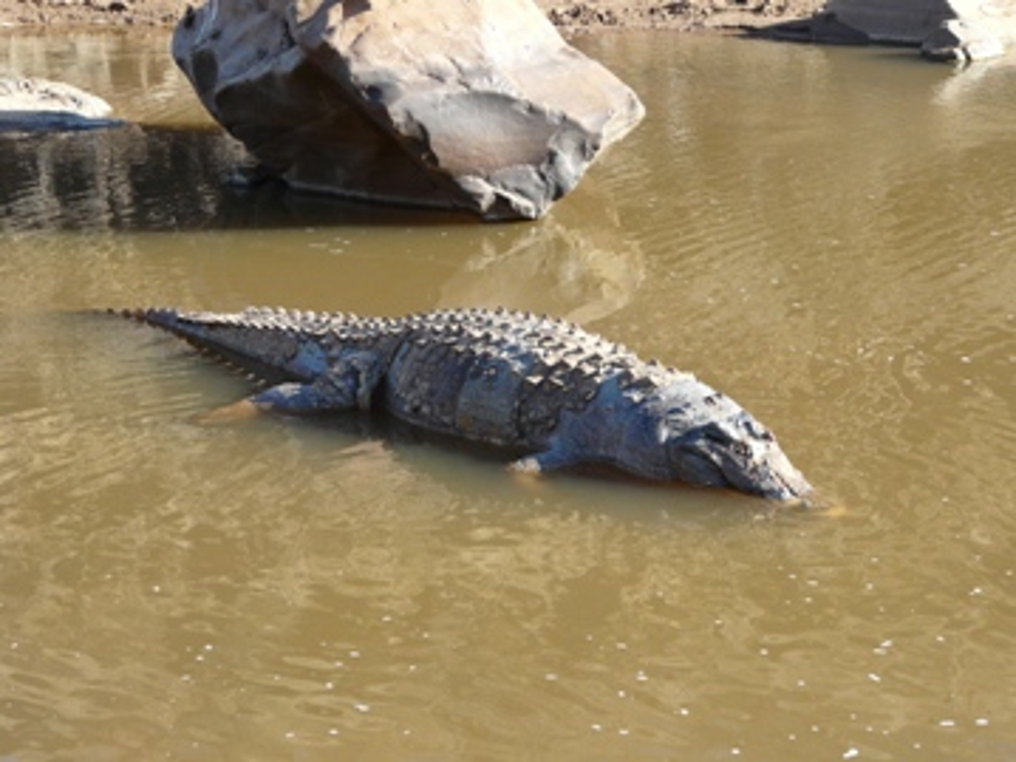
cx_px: 508
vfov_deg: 17.8
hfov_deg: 23.6
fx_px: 2435
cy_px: 381
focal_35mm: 83
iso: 125
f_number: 4
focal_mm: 13.6
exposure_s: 1/200
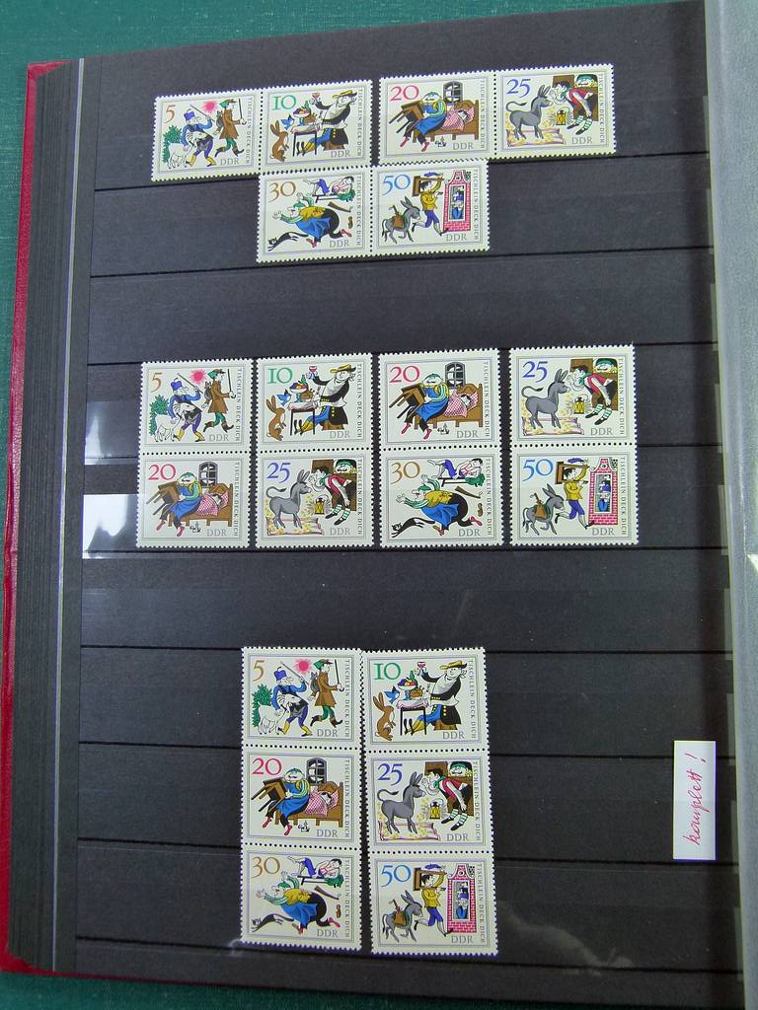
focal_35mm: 34
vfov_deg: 54.0
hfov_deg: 41.8
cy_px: 505
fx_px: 993
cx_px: 379
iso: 160
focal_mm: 6.2
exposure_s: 1/80
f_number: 3
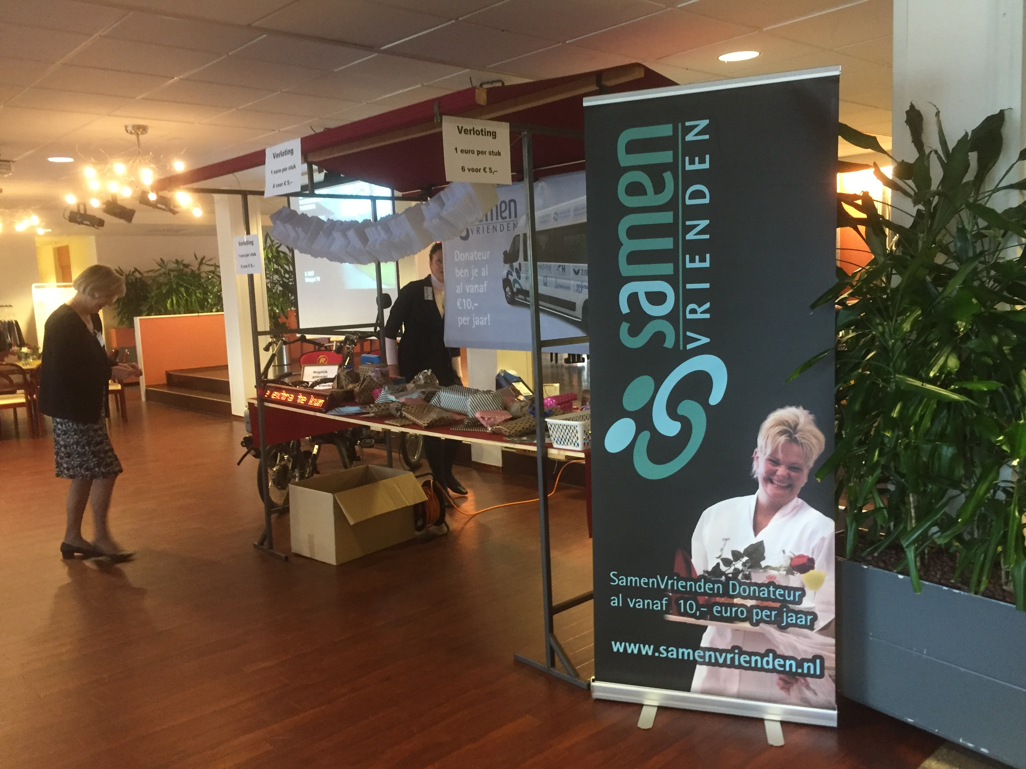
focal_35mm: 29
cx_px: 513
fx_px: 860
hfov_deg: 61.7
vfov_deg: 48.2
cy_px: 384
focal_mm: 4.15
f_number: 2.2
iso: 250
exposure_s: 1/20
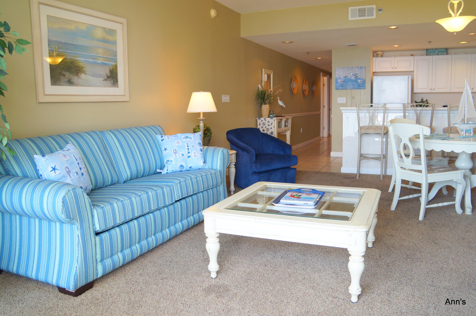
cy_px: 158
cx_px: 238
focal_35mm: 27
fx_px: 356
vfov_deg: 47.8
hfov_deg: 67.5
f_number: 4
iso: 250
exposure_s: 1/60
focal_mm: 18
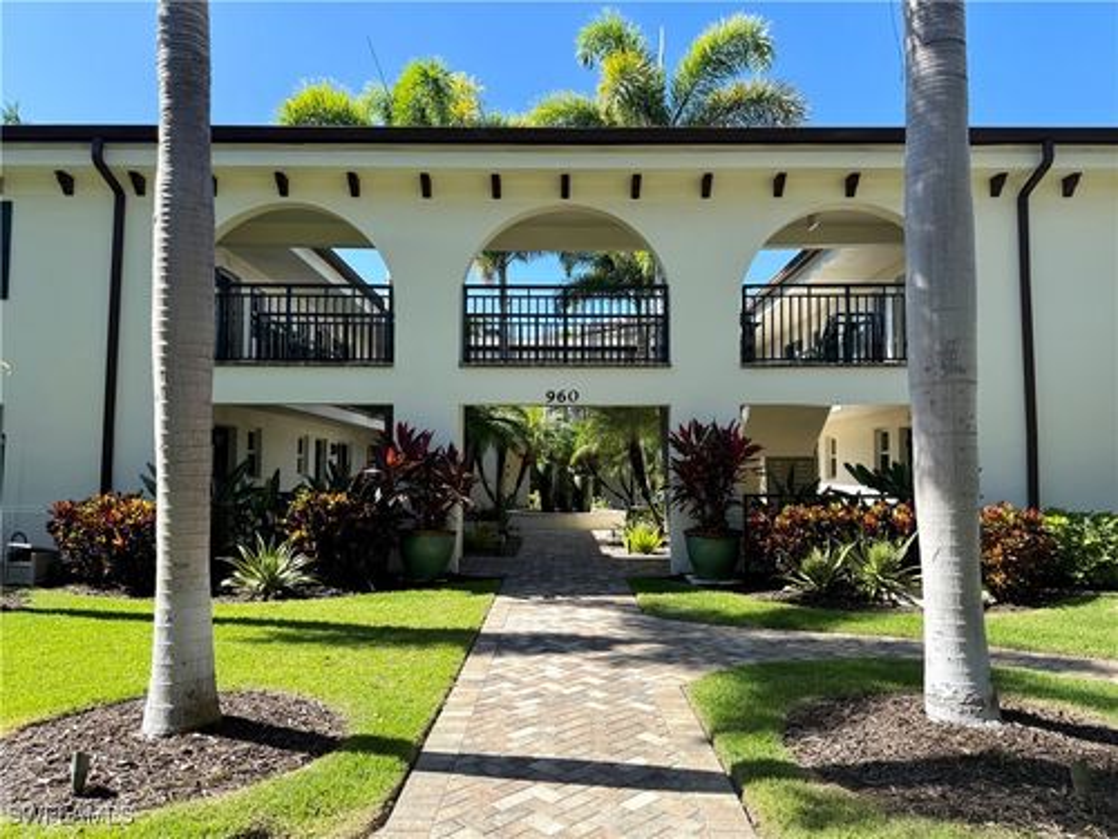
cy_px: 420
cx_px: 559
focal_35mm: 24
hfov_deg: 71.6
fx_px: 775
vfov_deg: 56.8
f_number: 1.78
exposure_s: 1/1770
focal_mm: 6.76
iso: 80
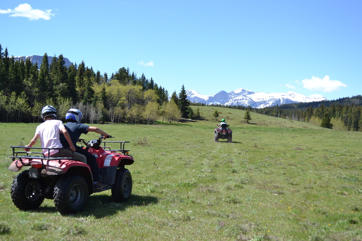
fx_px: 483
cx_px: 181
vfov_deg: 28.1
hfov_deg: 41.1
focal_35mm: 48
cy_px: 120
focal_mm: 32
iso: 400
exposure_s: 1/1250
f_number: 5
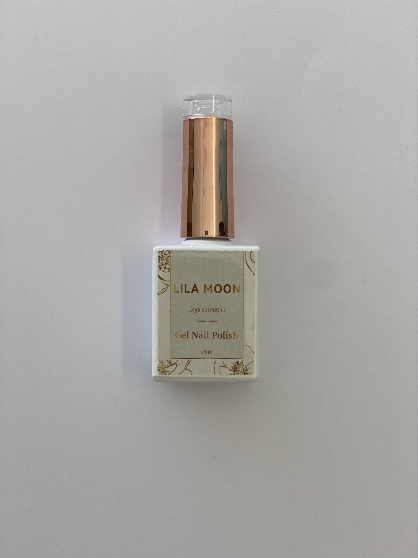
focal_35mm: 52
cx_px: 209
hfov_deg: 28.0
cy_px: 279
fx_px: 837
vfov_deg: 36.8
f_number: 2
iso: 50
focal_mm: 6
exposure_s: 1/100
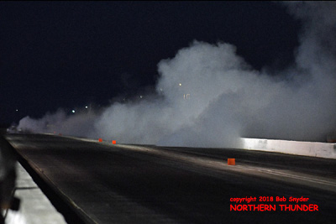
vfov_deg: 5.9
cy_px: 112
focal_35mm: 232
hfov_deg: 8.9
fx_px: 2171
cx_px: 168
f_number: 5.6
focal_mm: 155
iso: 3200
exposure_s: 1/640
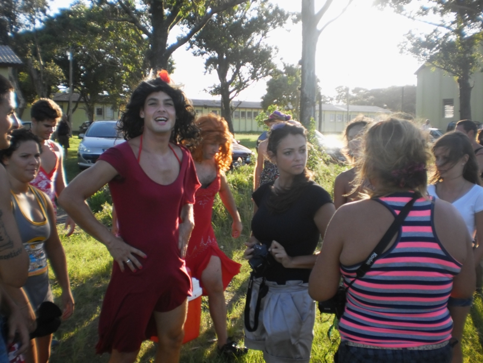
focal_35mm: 36
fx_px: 502
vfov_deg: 39.7
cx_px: 242
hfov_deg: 51.4
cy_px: 182
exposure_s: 1/320
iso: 100
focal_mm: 6.3
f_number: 3.1
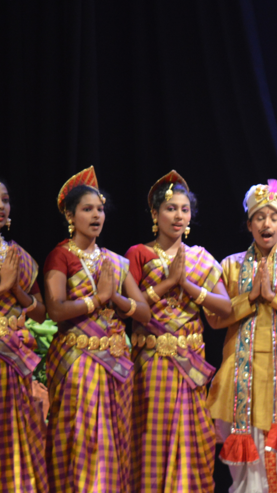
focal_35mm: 199
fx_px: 2599
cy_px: 173
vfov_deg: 10.8
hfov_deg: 6.0
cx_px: 407
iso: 400
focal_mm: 48
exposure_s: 1/25
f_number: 5.3
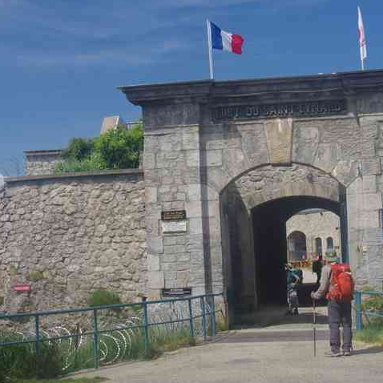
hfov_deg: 26.9
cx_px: 218
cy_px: 122
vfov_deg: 26.7
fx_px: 801
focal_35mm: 64
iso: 200
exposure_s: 1/100
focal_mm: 24
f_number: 11
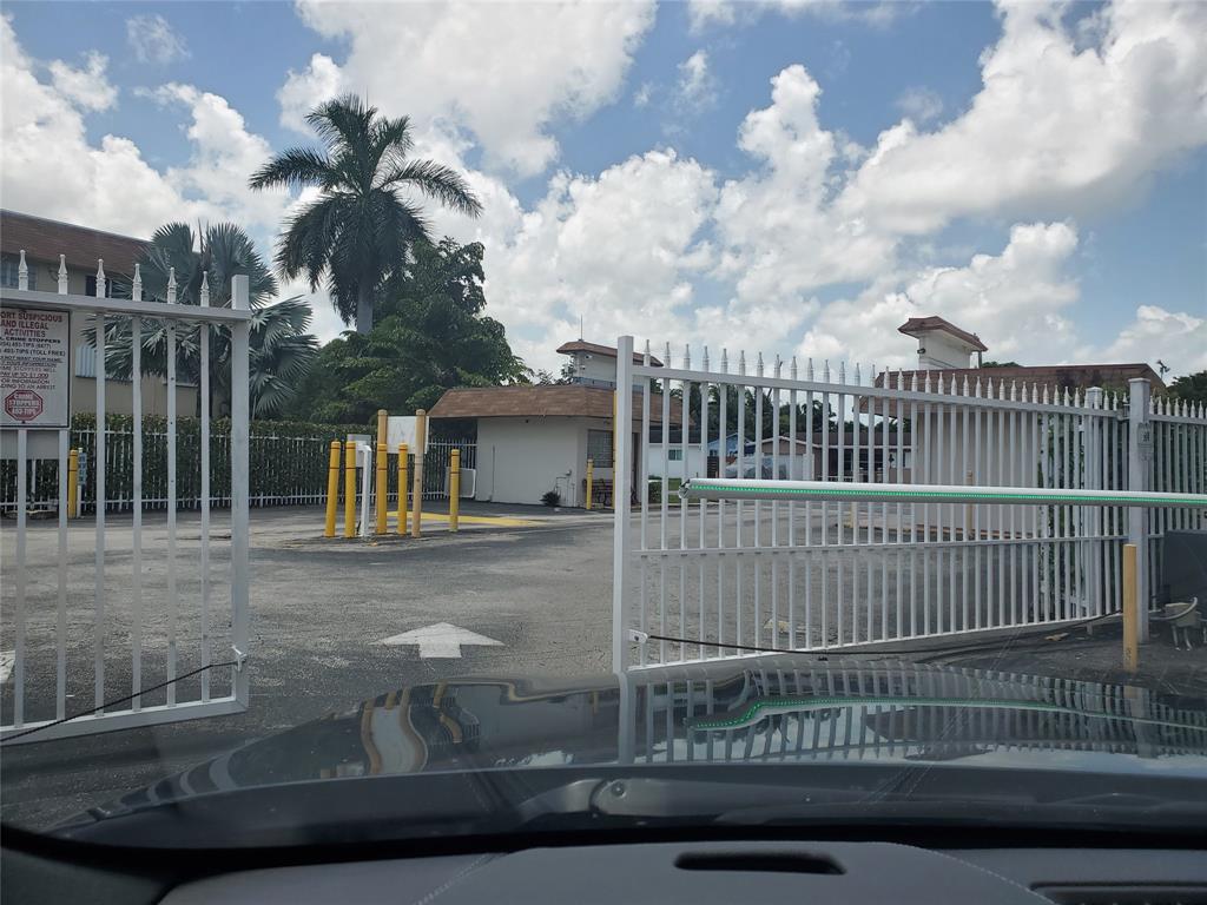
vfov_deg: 53.1
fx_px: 907
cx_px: 604
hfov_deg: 67.3
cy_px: 452
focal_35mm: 26
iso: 50
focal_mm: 4.3
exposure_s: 1/1087
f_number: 2.4
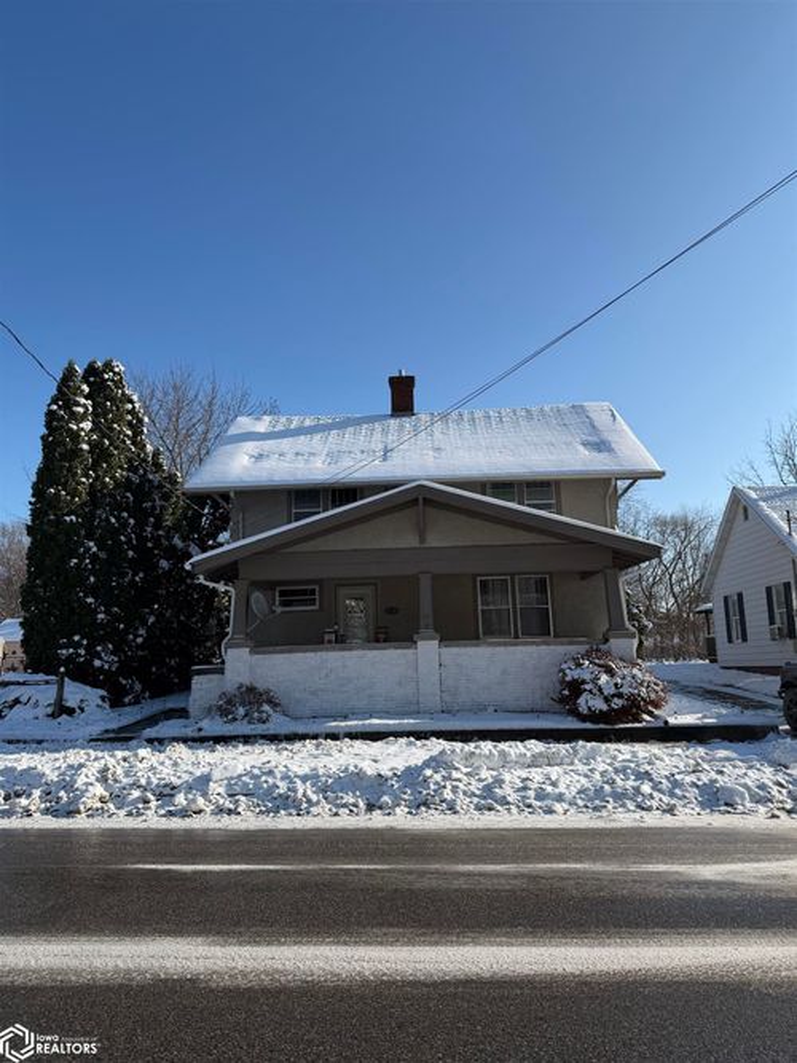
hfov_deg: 56.8
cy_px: 532
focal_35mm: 24
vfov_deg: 71.6
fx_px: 737
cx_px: 398
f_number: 1.78
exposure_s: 1/6173
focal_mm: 6.76
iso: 80
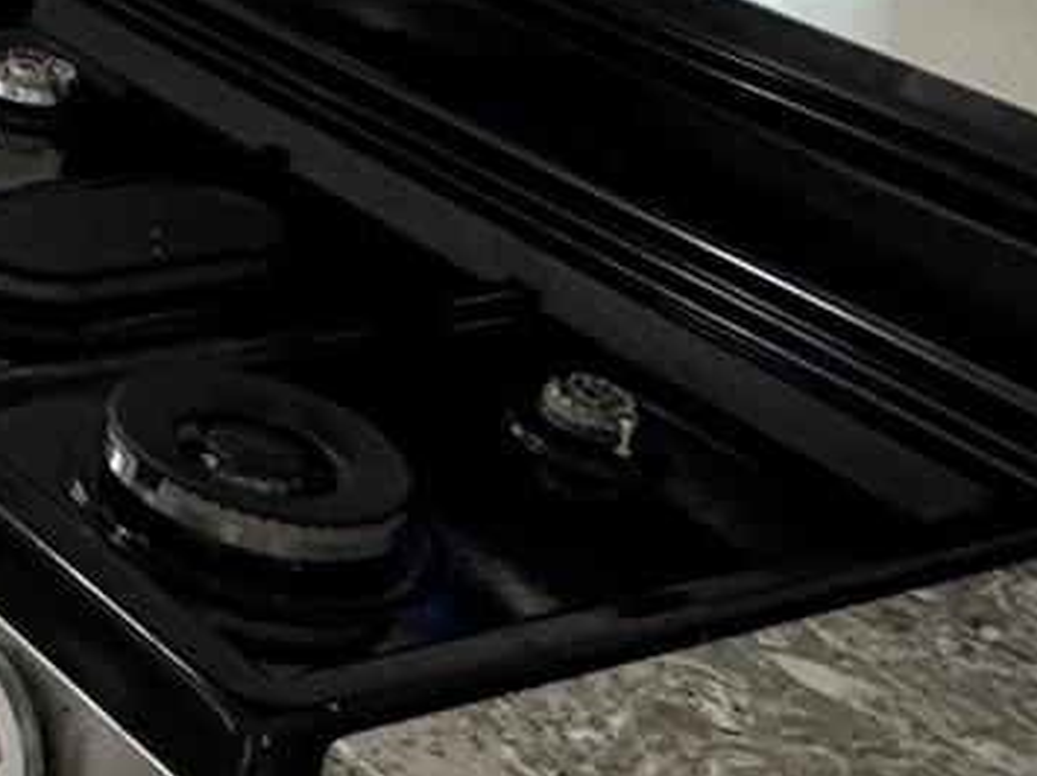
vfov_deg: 16.3
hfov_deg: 19.3
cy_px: -460
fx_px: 2425
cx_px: -741
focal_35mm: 81
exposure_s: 1/60
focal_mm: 2.22
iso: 200
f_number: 2.2
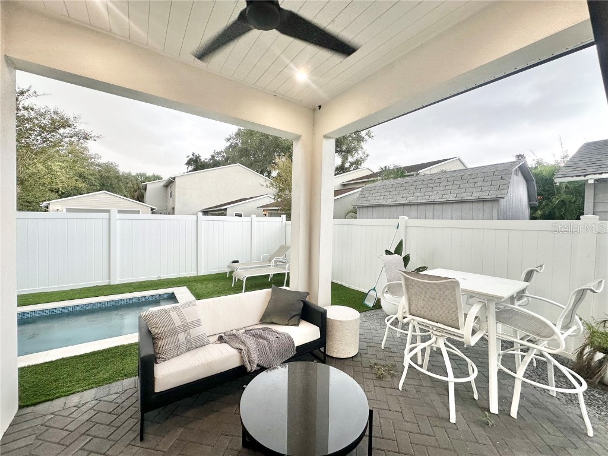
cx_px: 304
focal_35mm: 14
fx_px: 246
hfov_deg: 102.1
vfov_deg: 85.7
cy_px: 228
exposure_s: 1/120
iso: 80
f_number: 2.2
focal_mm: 2.22
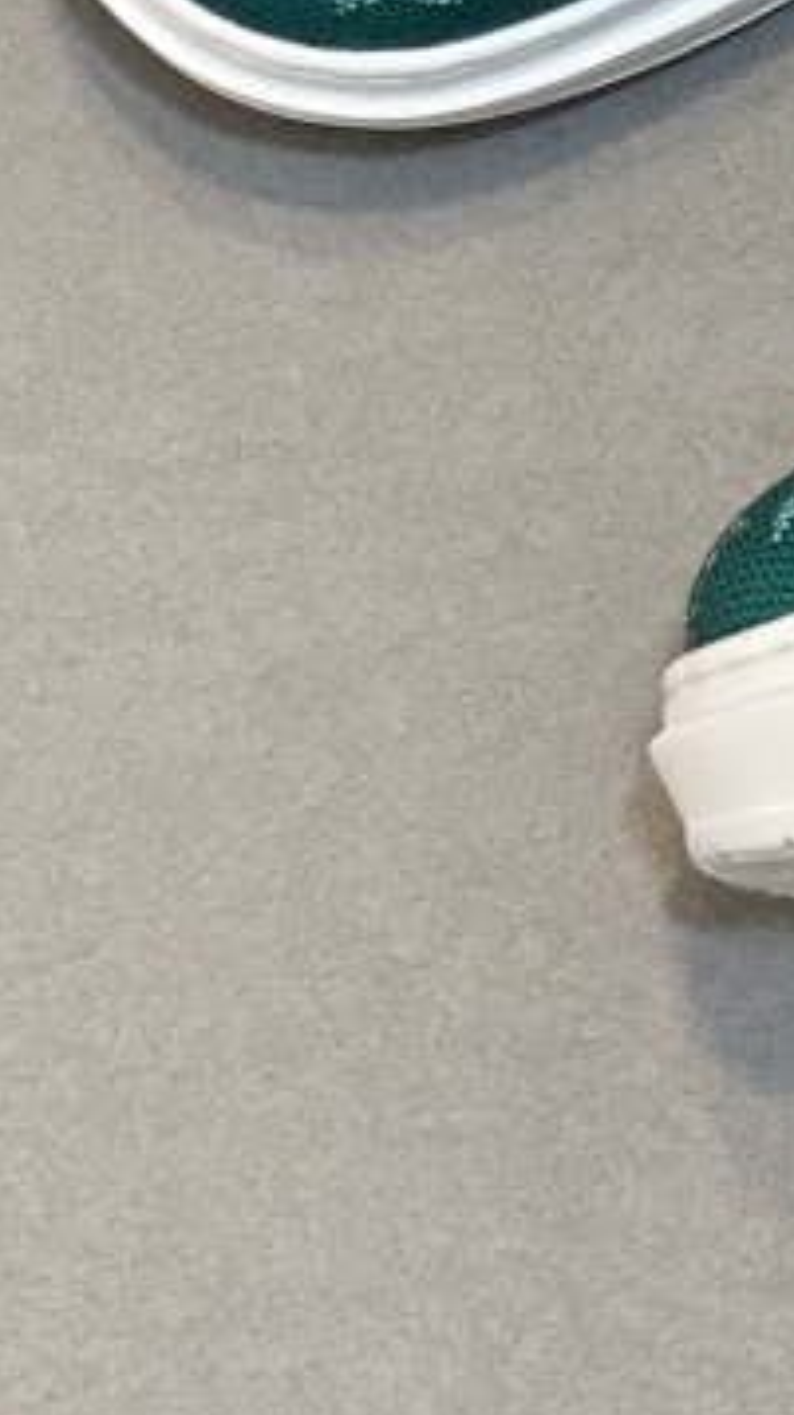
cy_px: -490
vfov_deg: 9.3
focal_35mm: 228
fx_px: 8546
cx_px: 1521
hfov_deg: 5.2
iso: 125
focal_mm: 6
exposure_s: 1/100
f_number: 2
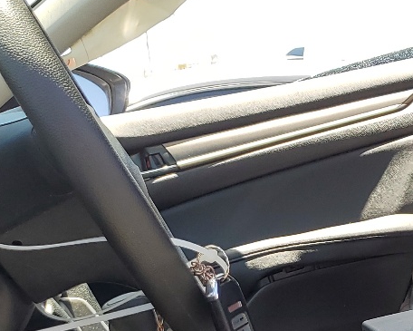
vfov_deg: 16.9
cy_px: 320
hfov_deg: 21.4
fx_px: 1088
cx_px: 257
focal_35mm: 89
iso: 50
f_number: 1.5
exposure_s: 1/500
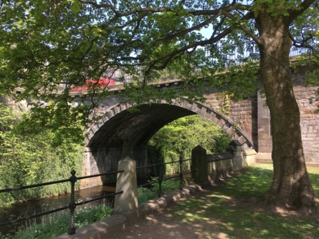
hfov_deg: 61.7
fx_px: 267
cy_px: 120
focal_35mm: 29
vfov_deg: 48.2
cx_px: 160
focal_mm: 4.15
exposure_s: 1/339
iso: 25
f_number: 2.2
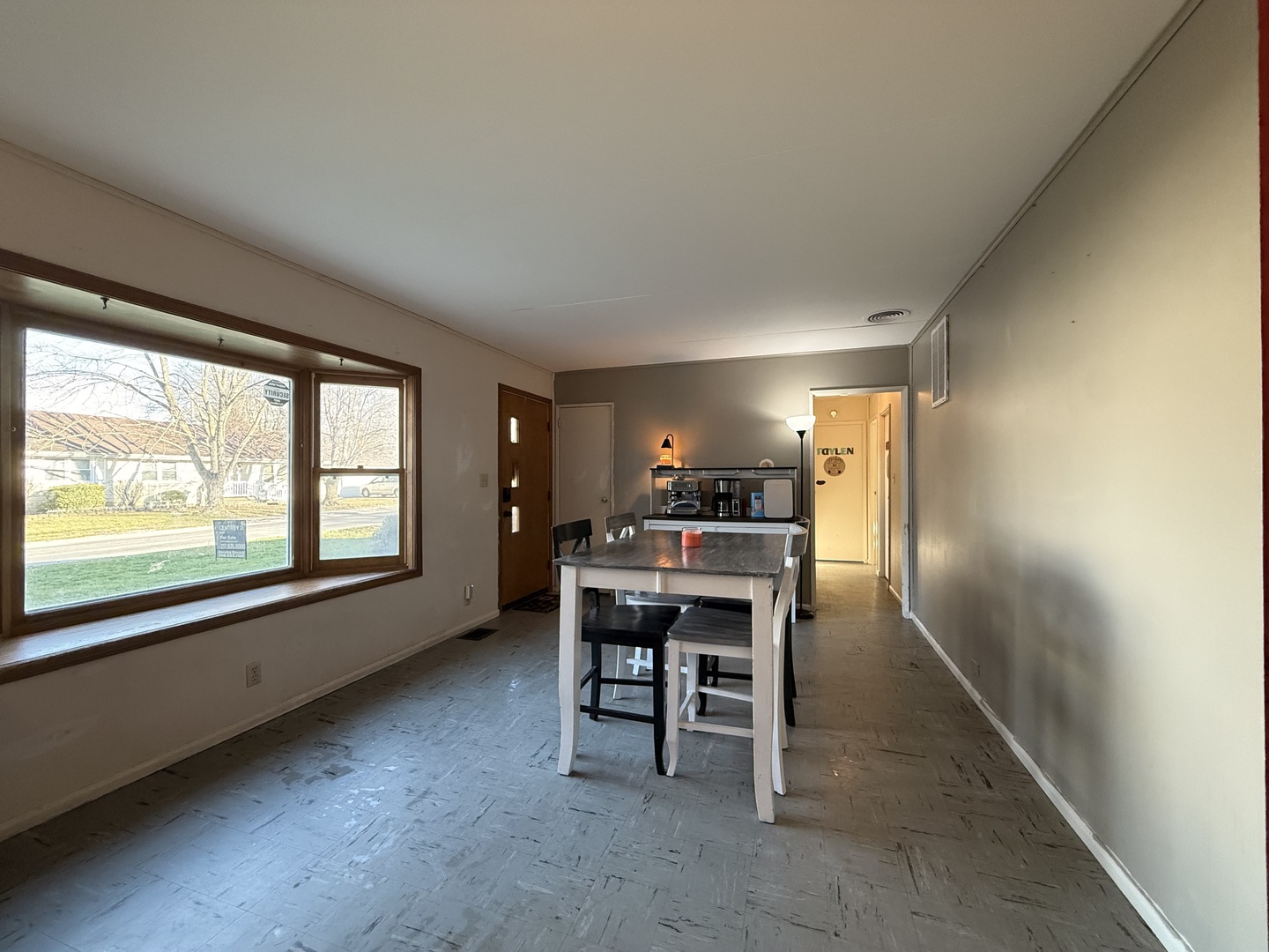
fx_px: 513
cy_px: 476
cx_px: 634
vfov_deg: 85.7
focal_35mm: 14
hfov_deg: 102.1
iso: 500
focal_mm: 2.22
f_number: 2.2
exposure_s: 1/120
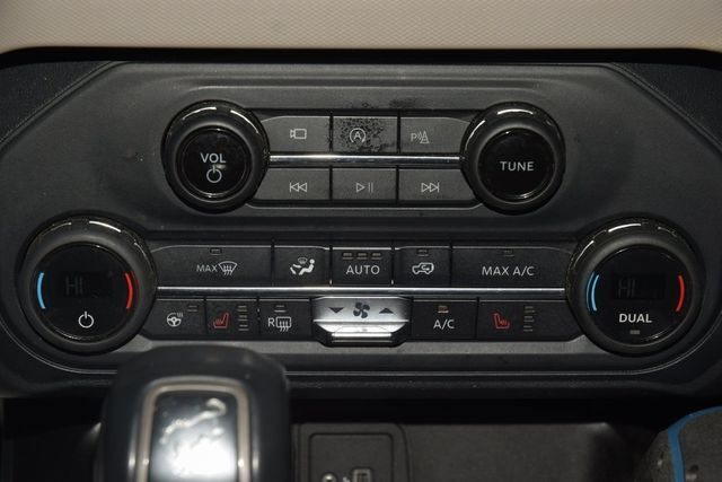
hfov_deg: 19.5
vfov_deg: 13.0
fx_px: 2106
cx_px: 361
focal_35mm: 105
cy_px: 241
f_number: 8
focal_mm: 70
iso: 100
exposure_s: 1/125
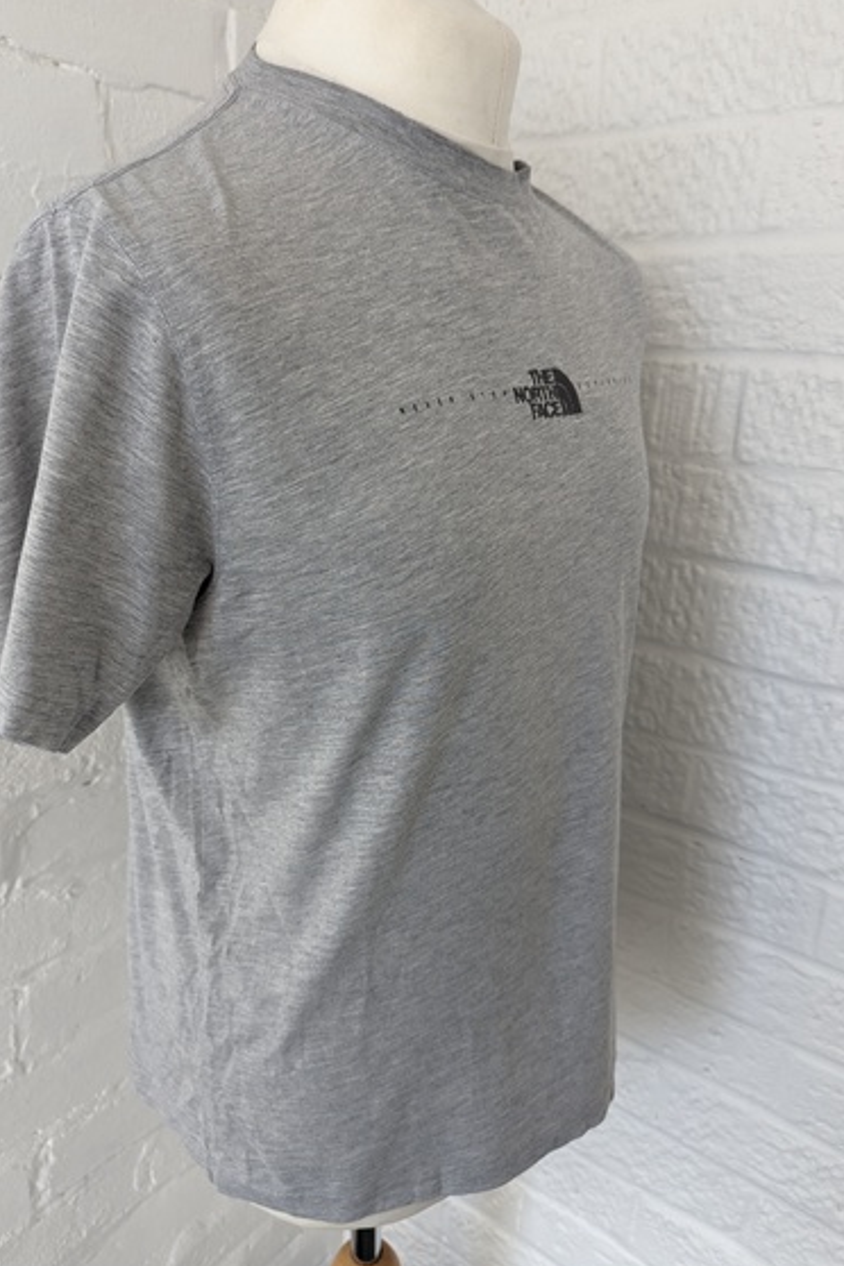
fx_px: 914
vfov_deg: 69.4
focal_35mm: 26
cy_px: 615
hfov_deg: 49.5
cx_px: 382
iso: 54
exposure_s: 1/105
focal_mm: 6.81
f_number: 1.85
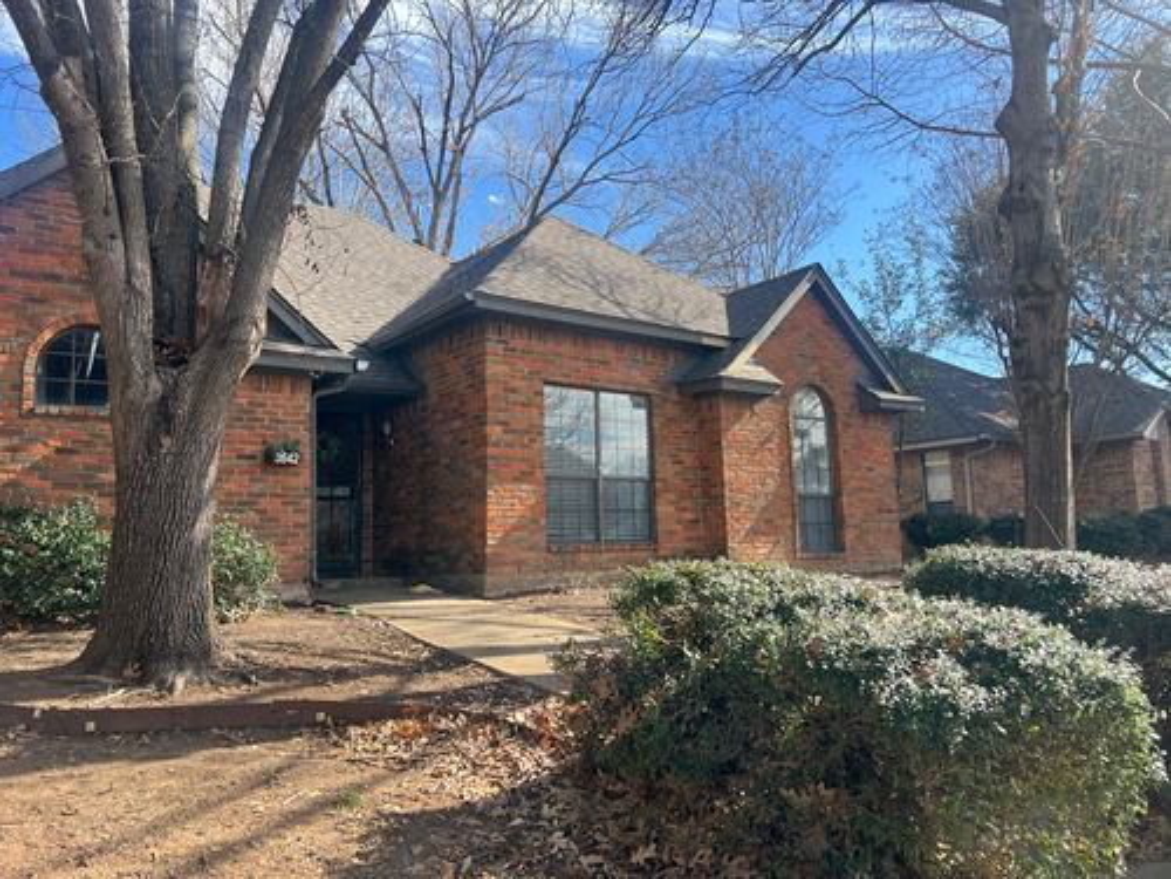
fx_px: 880
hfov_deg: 67.3
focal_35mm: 26
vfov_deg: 53.1
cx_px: 586
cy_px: 440
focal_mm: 5.7
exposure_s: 1/1147
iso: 50
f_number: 1.5
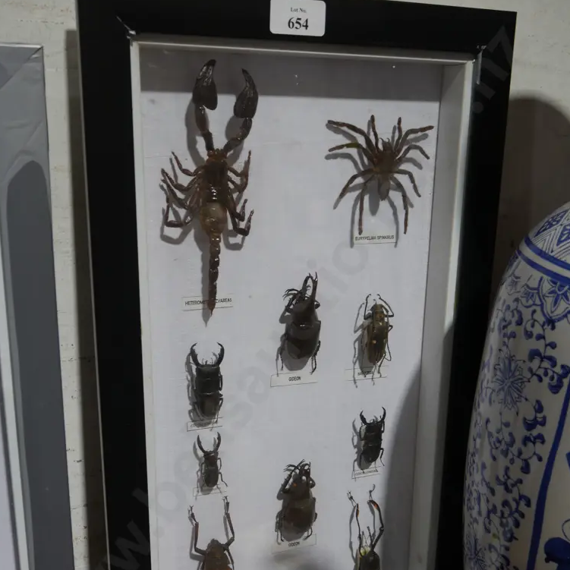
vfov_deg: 40.7
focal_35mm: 41
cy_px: 347
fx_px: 764
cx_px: 282
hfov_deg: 40.9
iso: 250
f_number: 4
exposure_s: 1/60
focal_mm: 17
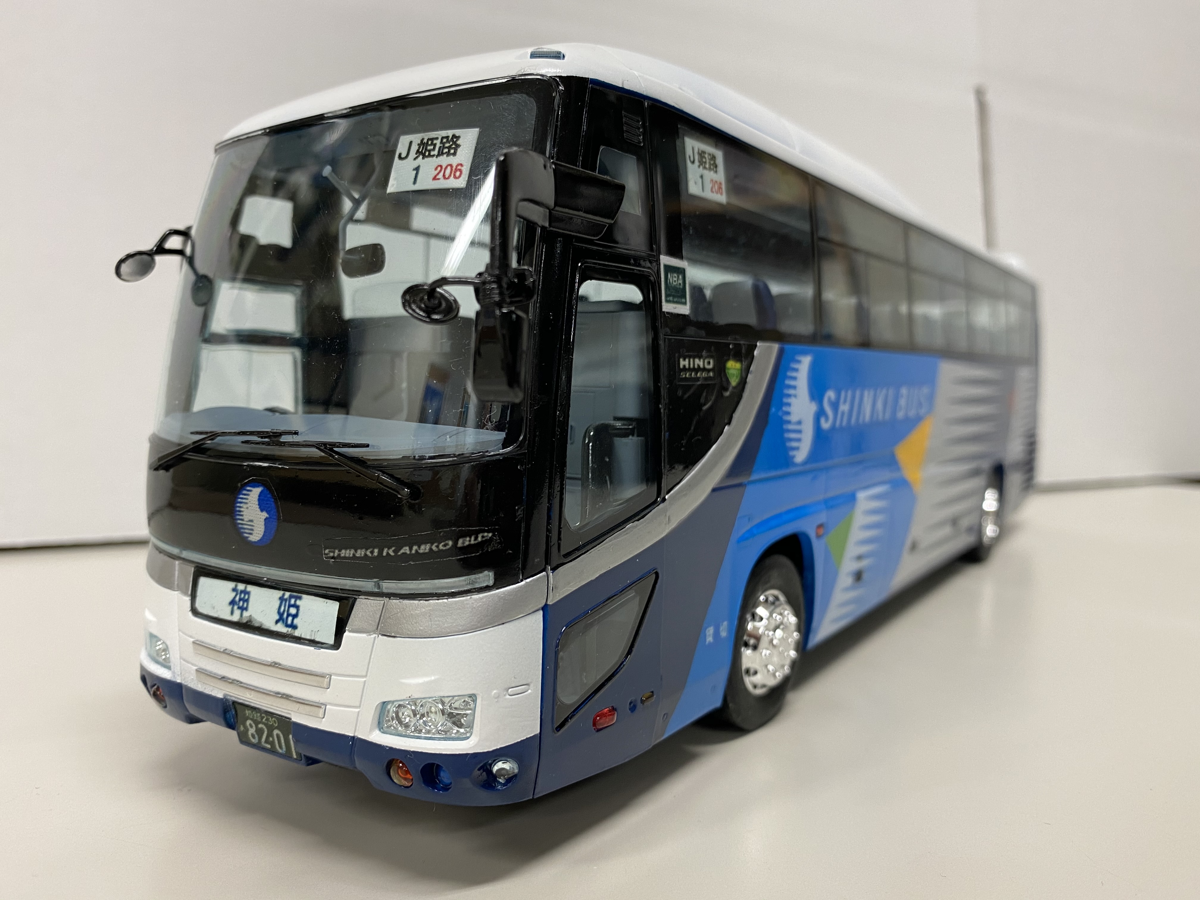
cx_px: 600
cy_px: 450
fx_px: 901
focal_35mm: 26
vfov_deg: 53.1
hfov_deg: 67.3
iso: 80
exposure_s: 1/60
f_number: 1.8
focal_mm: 4.25
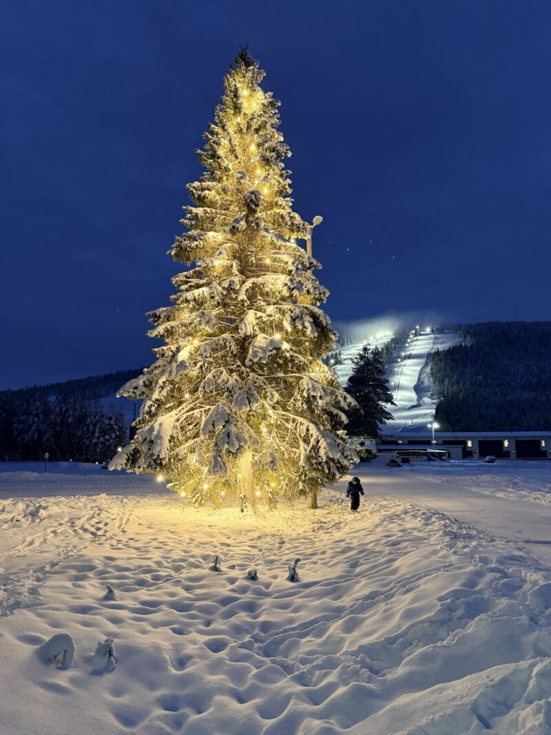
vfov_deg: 71.6
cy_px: 368
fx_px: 509
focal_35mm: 24
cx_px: 276
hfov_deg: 56.8
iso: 640
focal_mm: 6.76
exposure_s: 1/33
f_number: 1.78
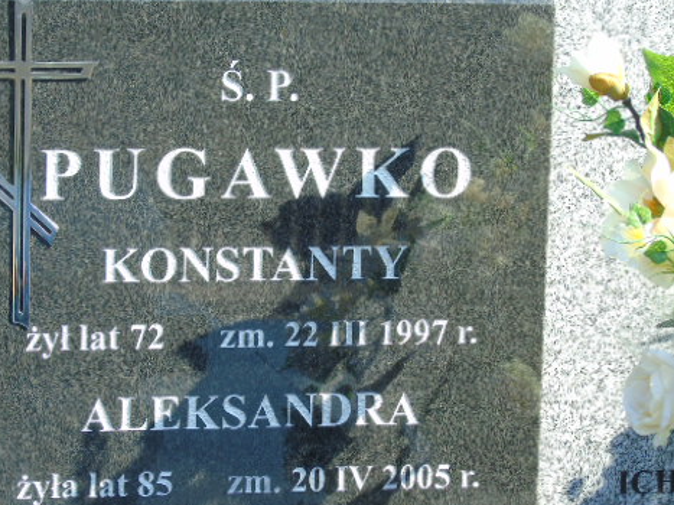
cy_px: 319
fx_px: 3309
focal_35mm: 170
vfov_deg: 8.7
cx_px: 356
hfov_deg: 11.6
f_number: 4.6
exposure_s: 1/125
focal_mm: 22
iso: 80
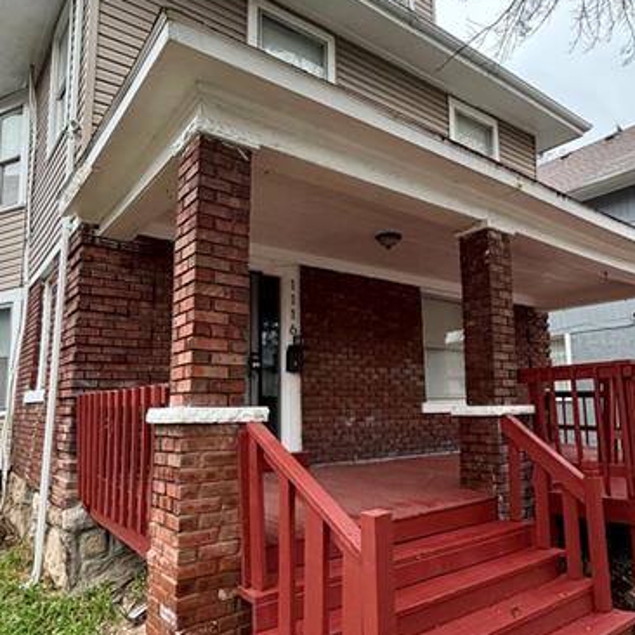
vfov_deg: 60.9
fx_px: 540
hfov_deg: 60.7
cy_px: 340
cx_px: 361
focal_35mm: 26
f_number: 2.2
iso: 160
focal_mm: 2.22
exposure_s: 1/121
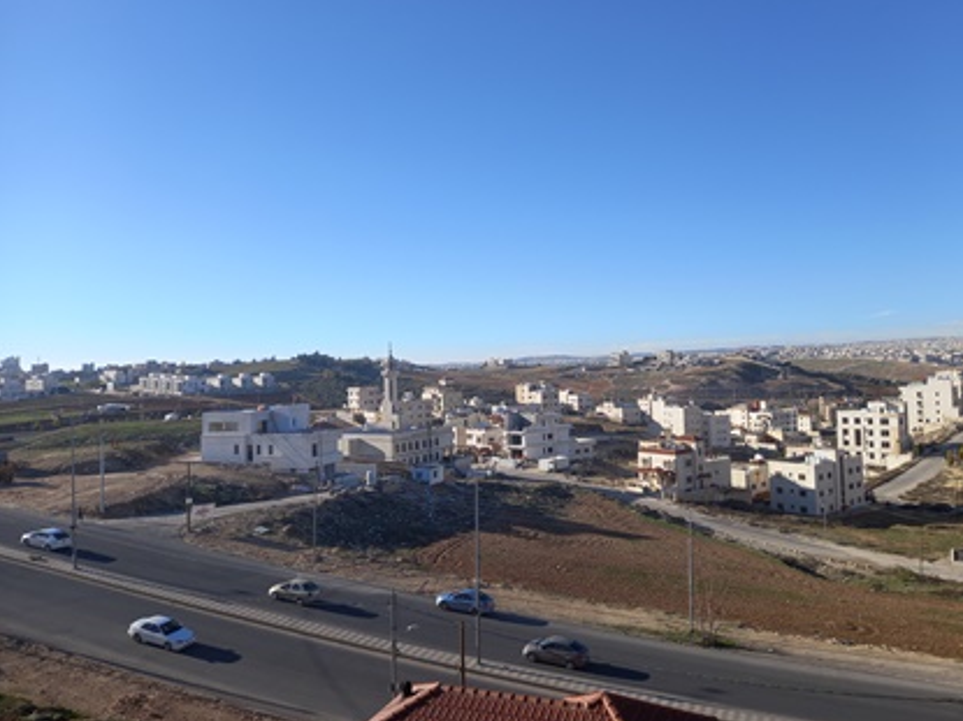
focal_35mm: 27
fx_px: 751
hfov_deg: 65.3
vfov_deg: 51.3
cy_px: 338
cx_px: 517
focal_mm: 4.6
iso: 25
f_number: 2
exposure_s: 1/698
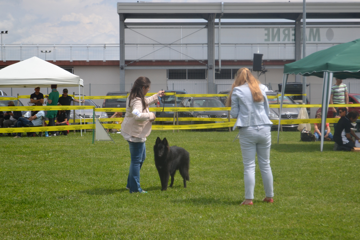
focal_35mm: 82
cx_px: 180
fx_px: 825
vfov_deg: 16.6
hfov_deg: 24.6
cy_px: 120
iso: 400
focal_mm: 55
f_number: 5.6
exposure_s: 1/1600
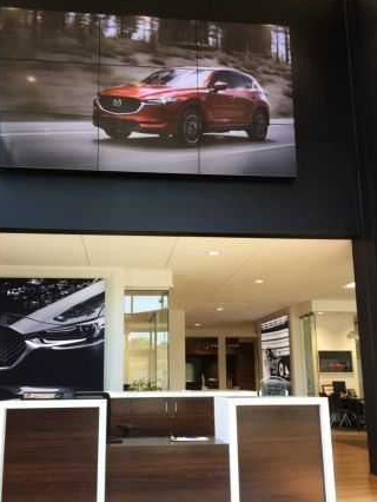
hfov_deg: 41.8
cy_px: 286
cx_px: 171
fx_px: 493
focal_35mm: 34
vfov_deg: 53.7
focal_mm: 4.15
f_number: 2.2
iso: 25
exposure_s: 1/60
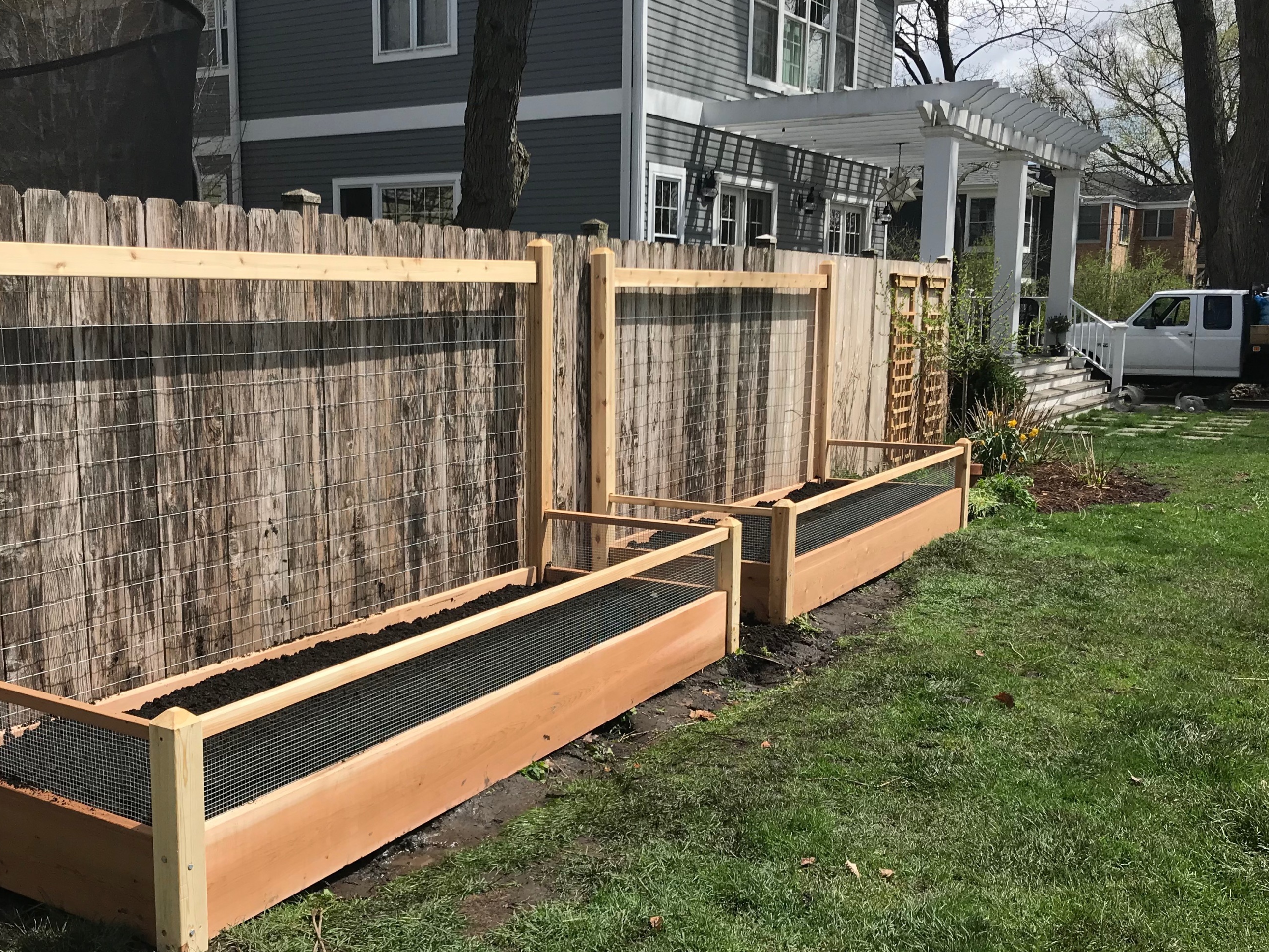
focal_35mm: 37
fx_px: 1356
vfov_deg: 38.6
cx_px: 574
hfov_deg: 50.1
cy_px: 518
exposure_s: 1/2740
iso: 20
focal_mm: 3.99
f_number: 1.8
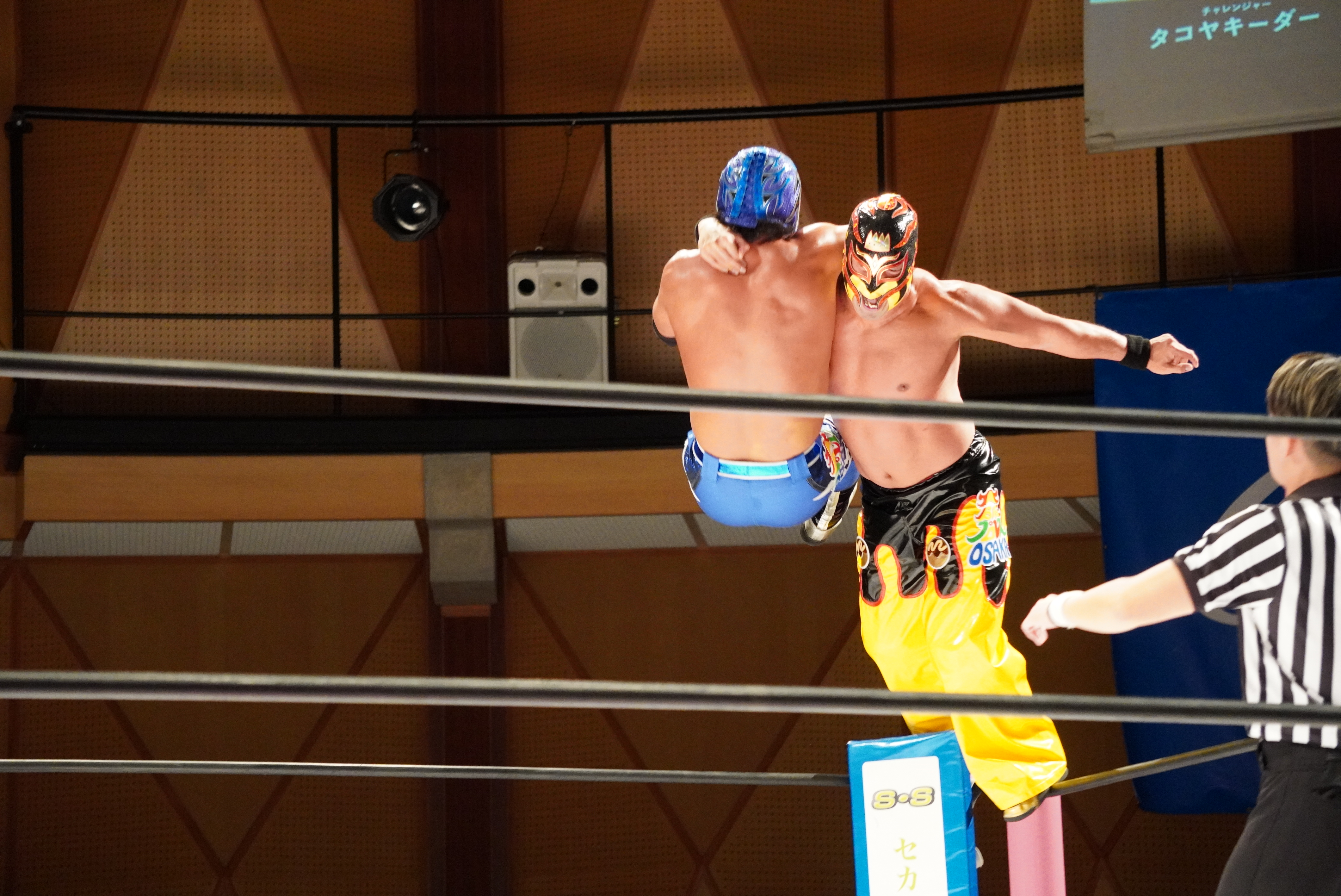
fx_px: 4360
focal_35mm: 117
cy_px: 448
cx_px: 670
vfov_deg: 11.7
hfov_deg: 17.5
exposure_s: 1/160
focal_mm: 78
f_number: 5
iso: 5000
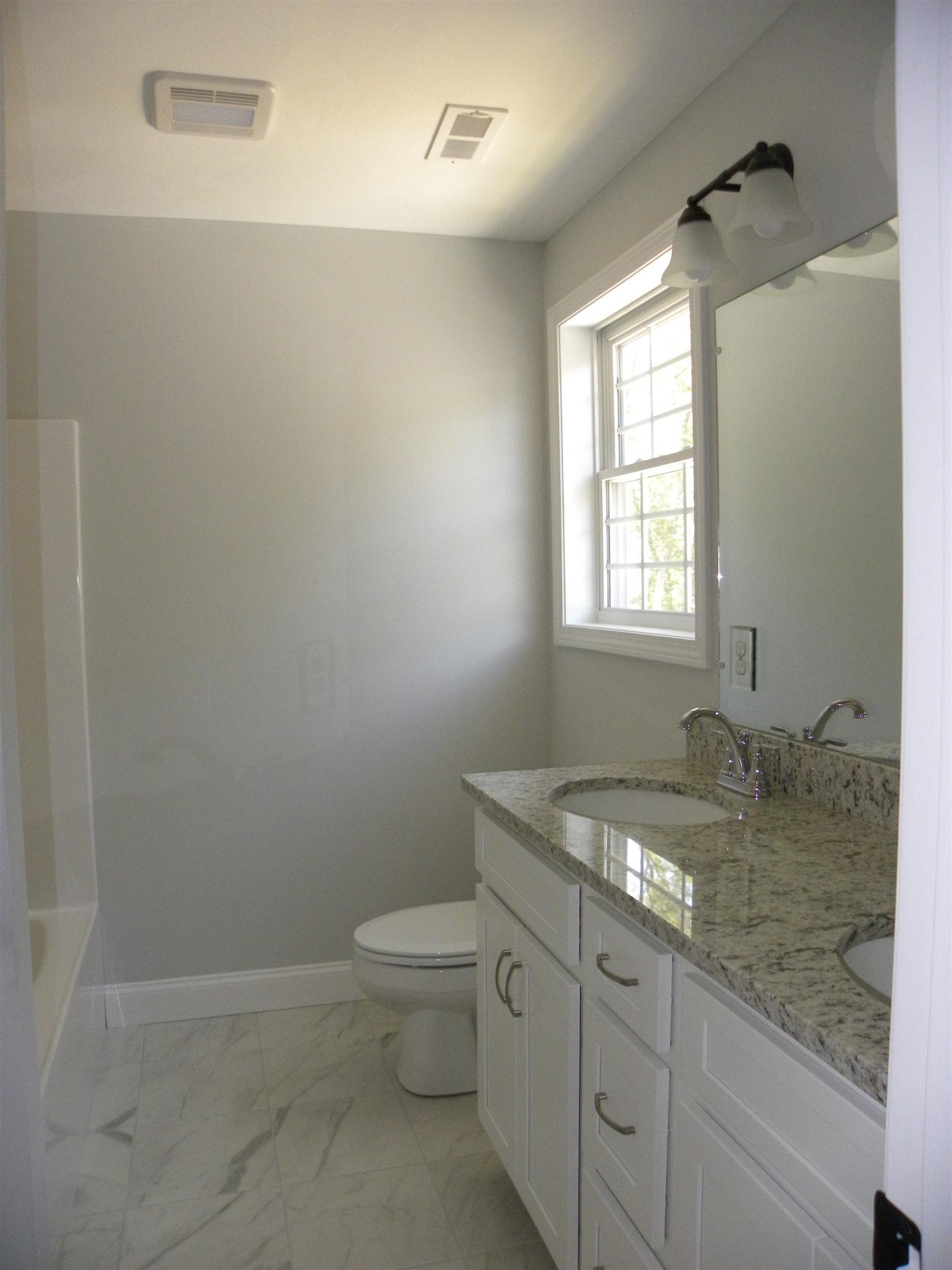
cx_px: 476
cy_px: 635
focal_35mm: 26
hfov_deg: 53.1
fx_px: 953
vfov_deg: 67.3
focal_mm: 4.6
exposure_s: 1/74.3
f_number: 2.8
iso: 337
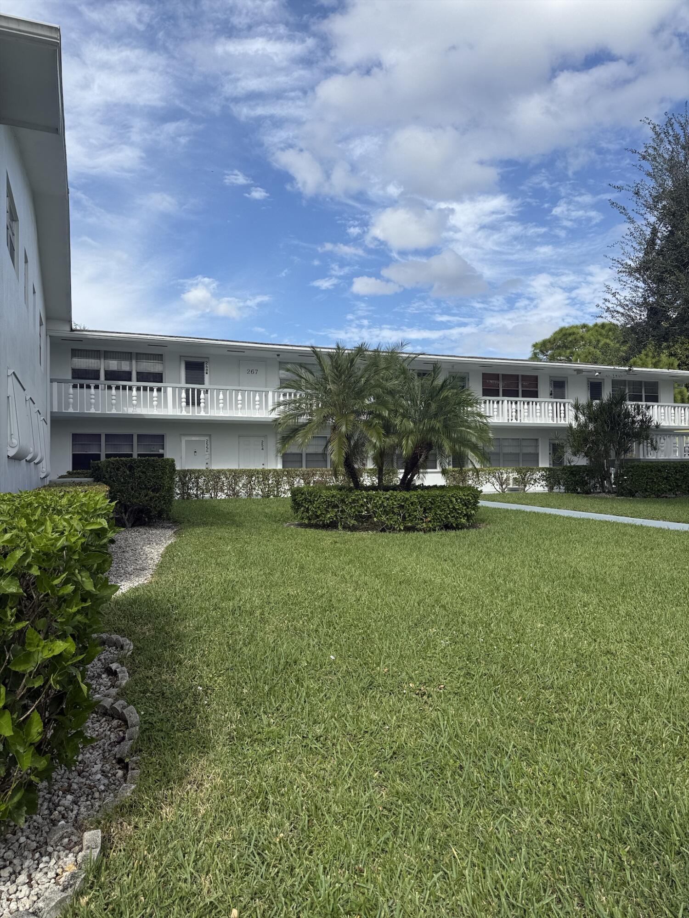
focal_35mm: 24
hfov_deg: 56.8
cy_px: 459
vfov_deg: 71.6
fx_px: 637
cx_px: 344
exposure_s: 1/5319
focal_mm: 6.76
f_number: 1.78
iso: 80
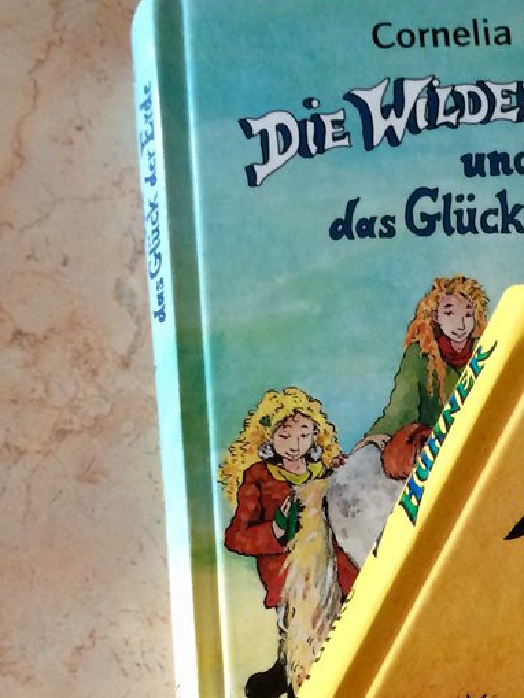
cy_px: 726
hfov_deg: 18.7
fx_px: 1533
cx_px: 561
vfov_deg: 24.3
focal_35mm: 76
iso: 160
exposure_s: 1/33
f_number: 2.2
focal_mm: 4.15
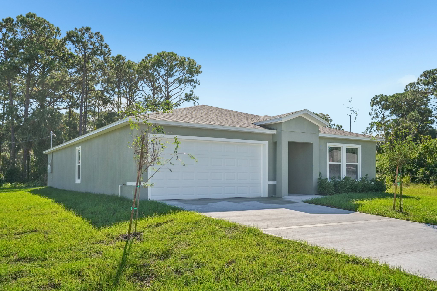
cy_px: 146
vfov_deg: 43.0
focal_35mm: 30
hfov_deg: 61.1
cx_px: 218
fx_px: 370
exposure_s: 1/640
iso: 400
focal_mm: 30.5
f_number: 8
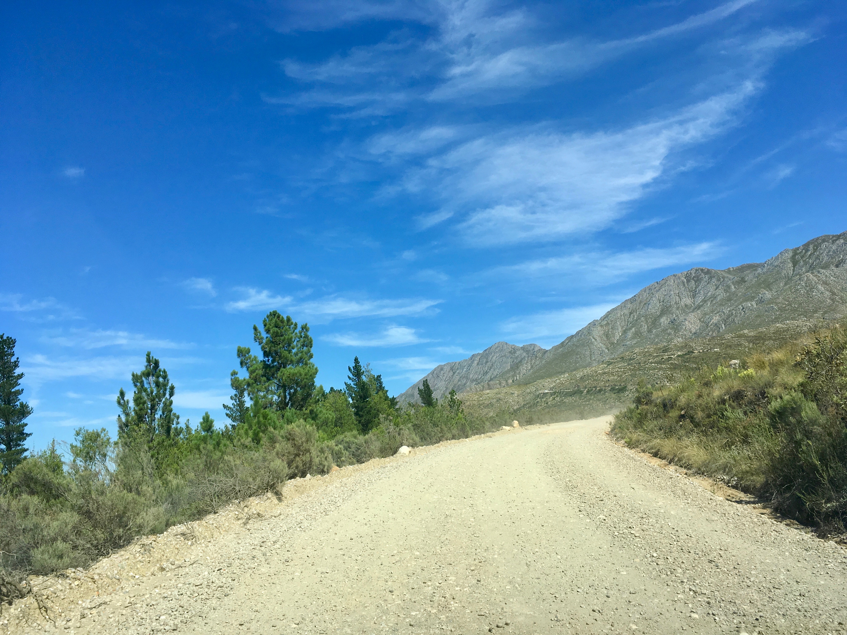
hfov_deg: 61.7
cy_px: 318
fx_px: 710
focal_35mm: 29
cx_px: 424
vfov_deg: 48.2
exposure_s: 1/1538
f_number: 2.2
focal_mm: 4.15
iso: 25
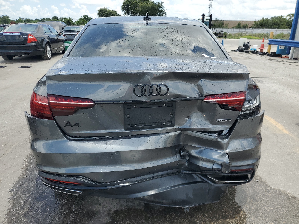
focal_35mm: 26
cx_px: 150
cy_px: 112
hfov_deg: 67.3
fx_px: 225
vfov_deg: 53.1
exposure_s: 1/2000
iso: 50
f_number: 1.5
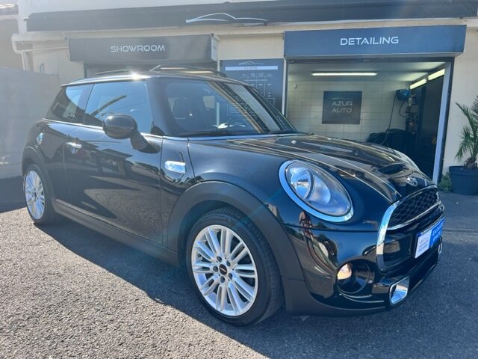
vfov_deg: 53.1
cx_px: 239
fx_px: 359
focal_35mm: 26
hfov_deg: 67.3
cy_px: 180
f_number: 1.5
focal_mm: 5.7
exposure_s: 1/932
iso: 50
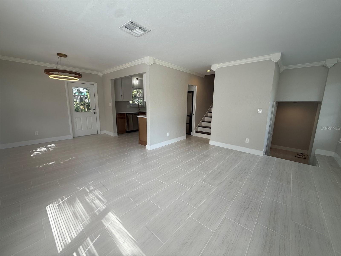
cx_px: 170
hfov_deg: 102.1
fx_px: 138
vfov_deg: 85.7
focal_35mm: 14
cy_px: 128
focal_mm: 2.22
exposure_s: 1/146
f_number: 2.2
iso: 50
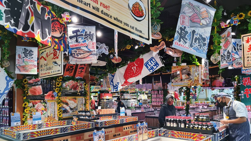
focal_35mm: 29
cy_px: 93
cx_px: 127
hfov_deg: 66.1
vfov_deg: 39.7
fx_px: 193
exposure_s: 1/100
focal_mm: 5.4
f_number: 1.8
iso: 160
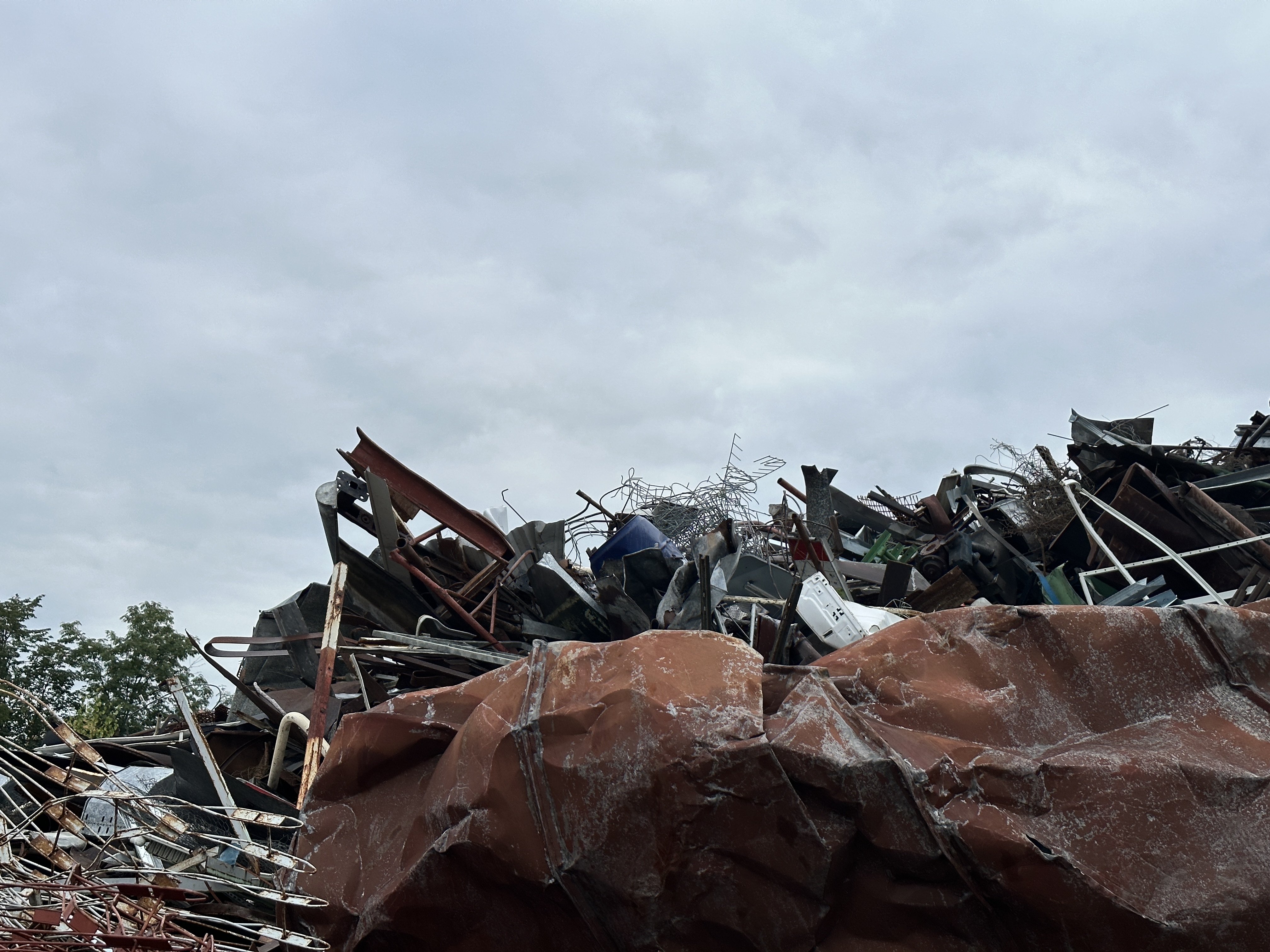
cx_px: 635
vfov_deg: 30.3
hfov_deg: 39.7
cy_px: 476
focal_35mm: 48
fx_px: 1761
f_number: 1.78
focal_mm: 6.86
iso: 64
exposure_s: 1/1783
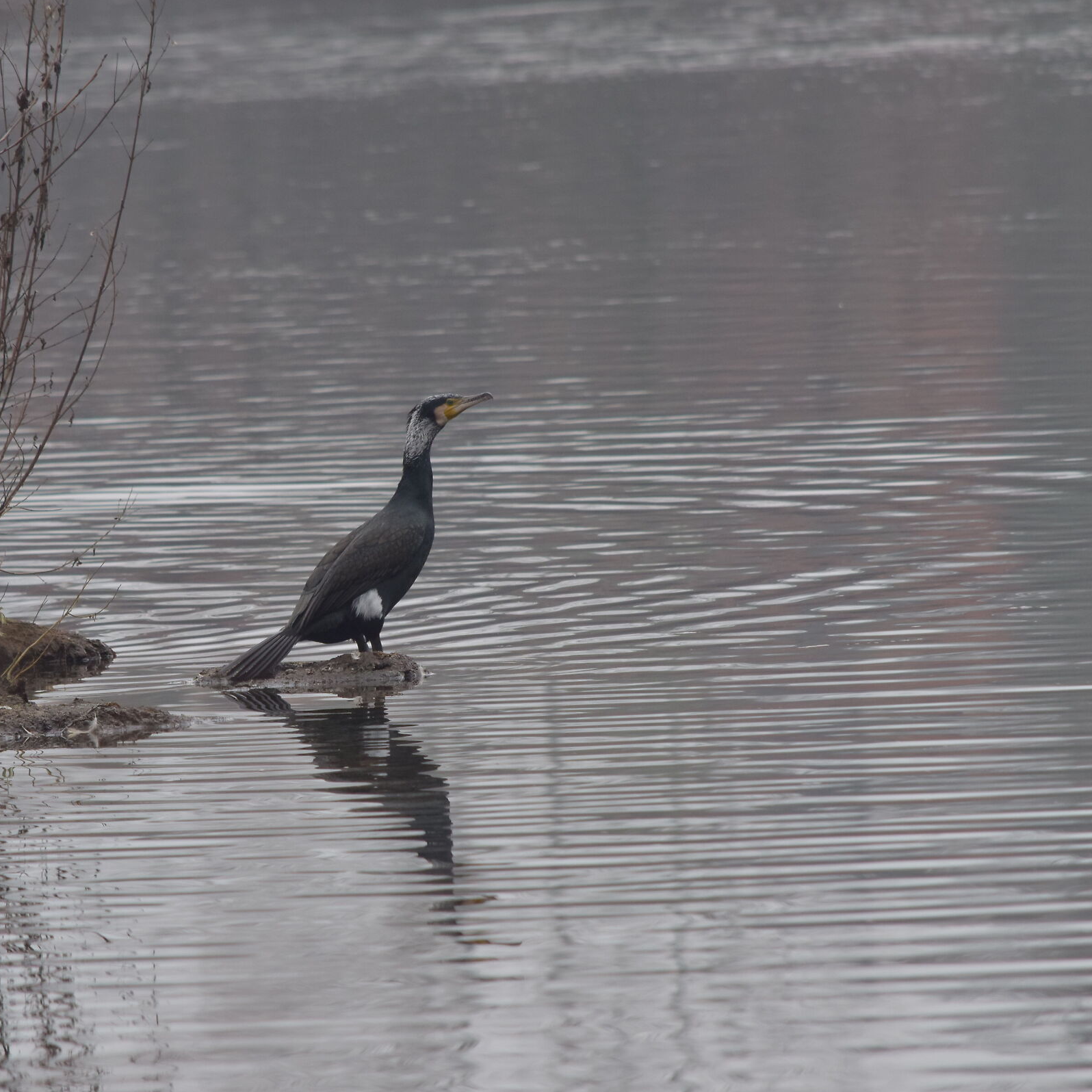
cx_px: 313
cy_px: 545
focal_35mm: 575
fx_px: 20522
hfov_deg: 3.0
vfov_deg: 3.0
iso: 500
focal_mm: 300
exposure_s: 1/250
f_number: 10
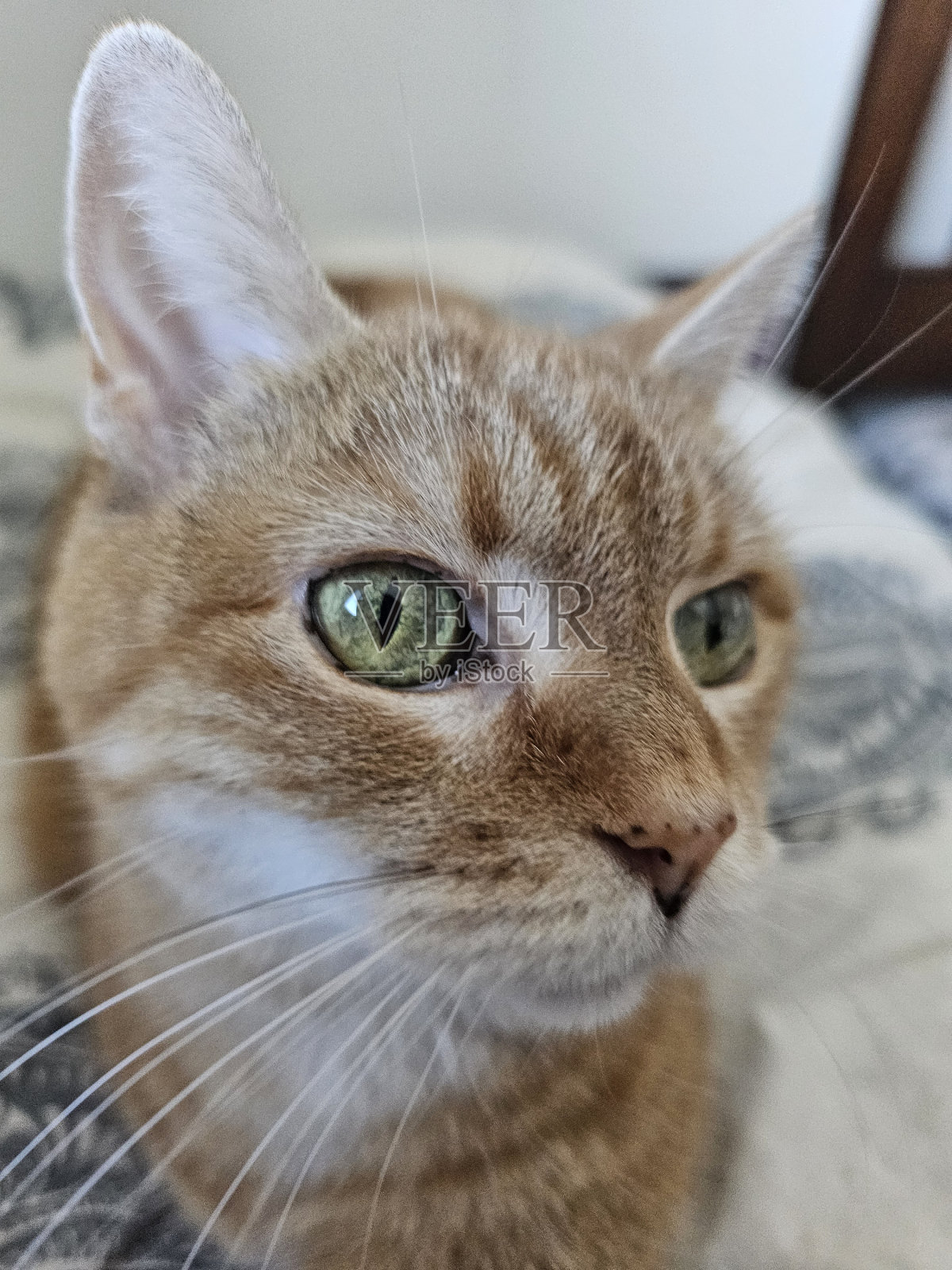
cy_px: 635
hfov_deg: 58.9
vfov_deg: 73.9
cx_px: 476
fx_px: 843
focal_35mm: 23
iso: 500
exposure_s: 1/120
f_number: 1.7
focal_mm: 6.3
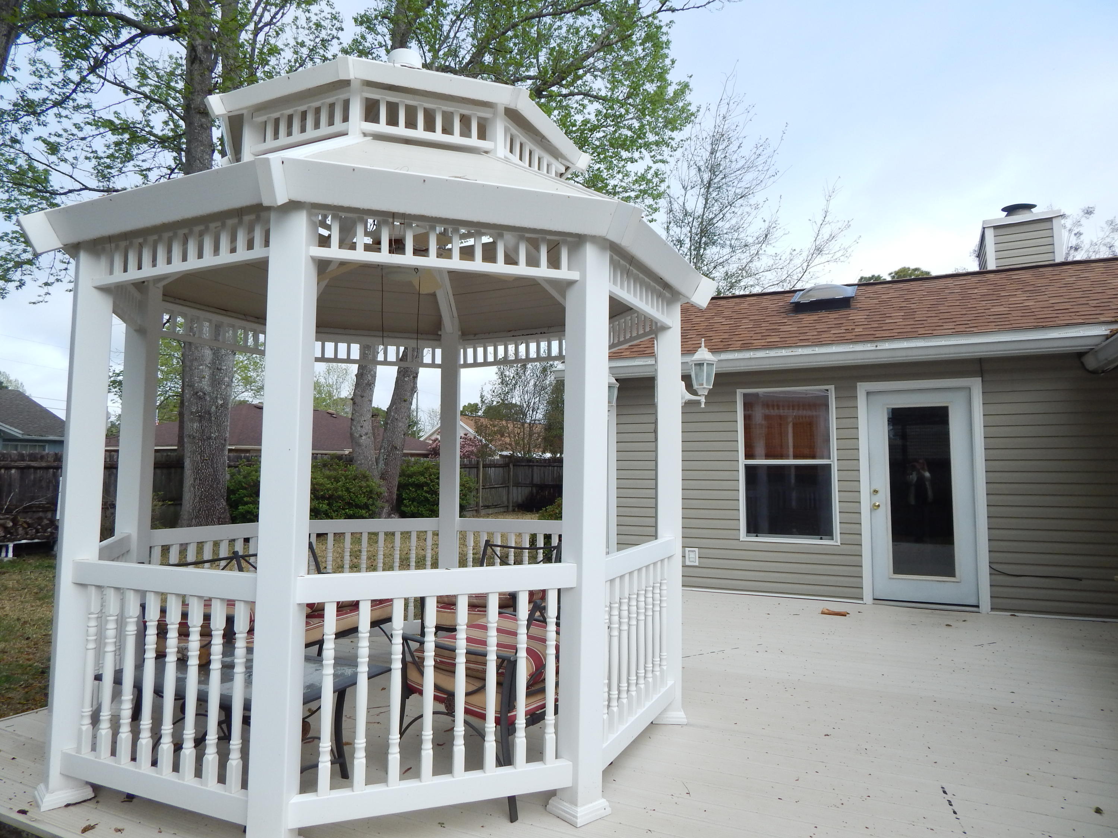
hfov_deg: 76.4
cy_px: 419
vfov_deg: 61.1
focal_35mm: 22
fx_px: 711
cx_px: 559
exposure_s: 1/1250
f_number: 3
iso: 125
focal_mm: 4
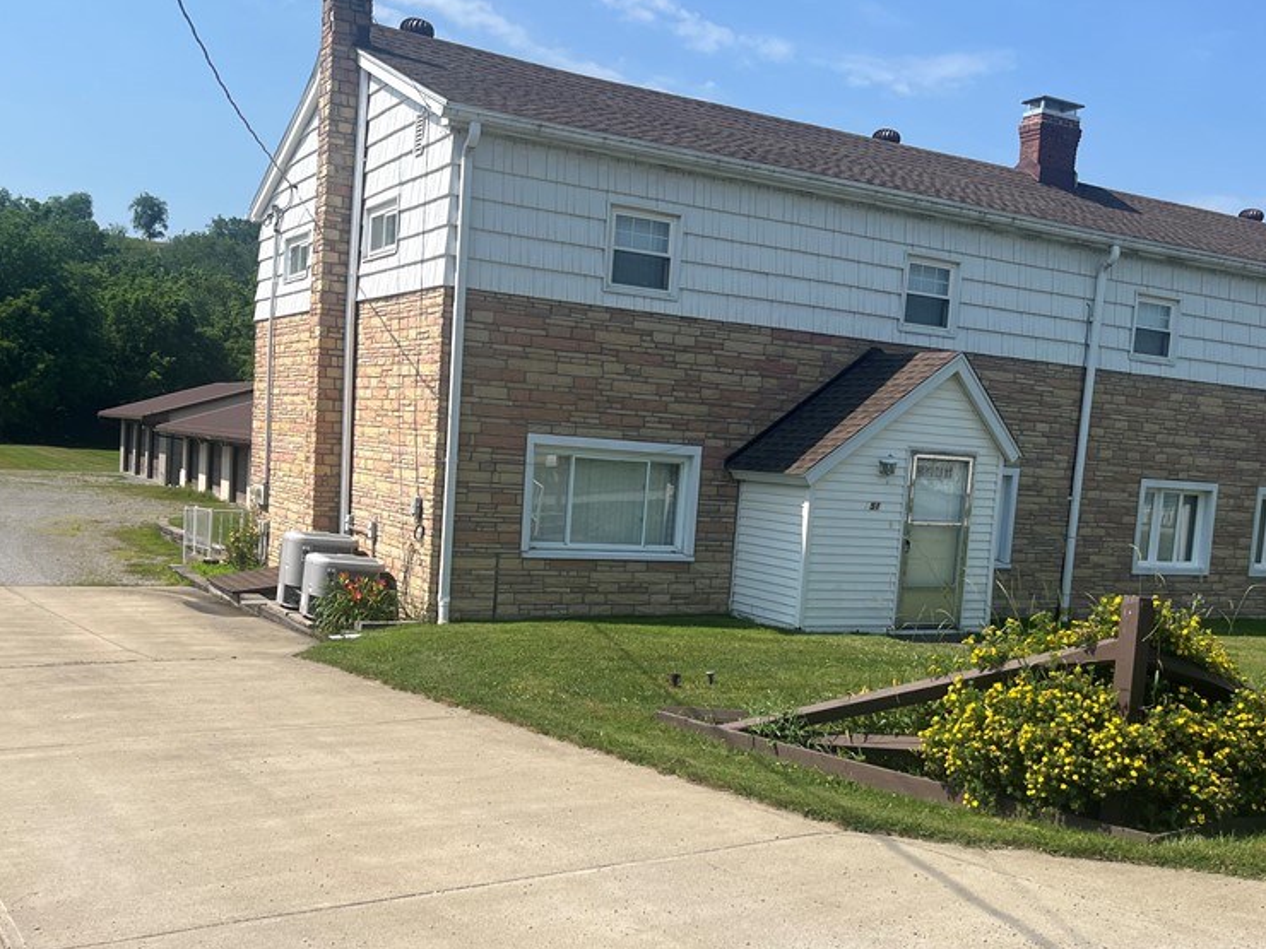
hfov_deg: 51.4
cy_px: 569
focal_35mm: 36
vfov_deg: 39.5
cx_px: 640
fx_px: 1317
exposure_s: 1/4310
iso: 50
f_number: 1.6
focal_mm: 5.1
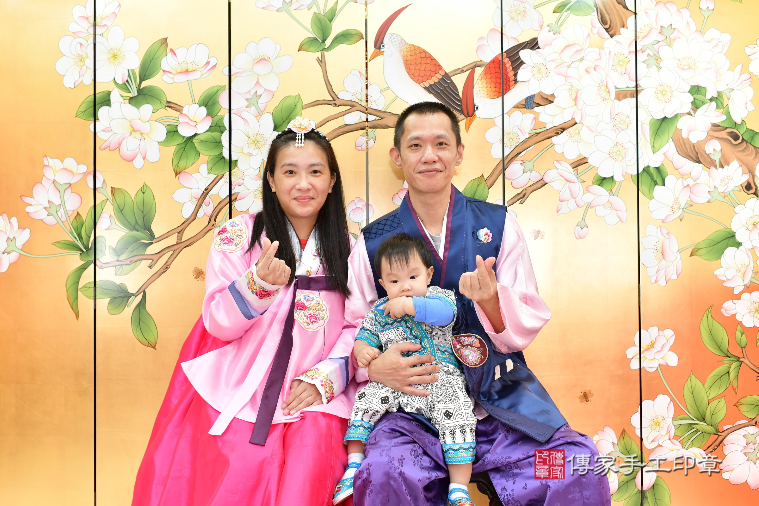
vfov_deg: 37.9
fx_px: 738
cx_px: 380
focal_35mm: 35
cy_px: 253
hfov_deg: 54.4
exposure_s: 1/200
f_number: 4.5
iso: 800
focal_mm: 35
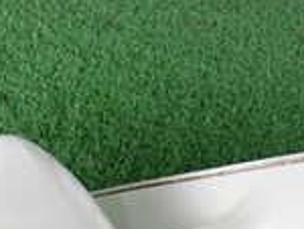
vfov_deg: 11.9
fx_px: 1056
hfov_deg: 16.0
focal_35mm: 120
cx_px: -18
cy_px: 322
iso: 100
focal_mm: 5.4
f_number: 2.3
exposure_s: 1/60
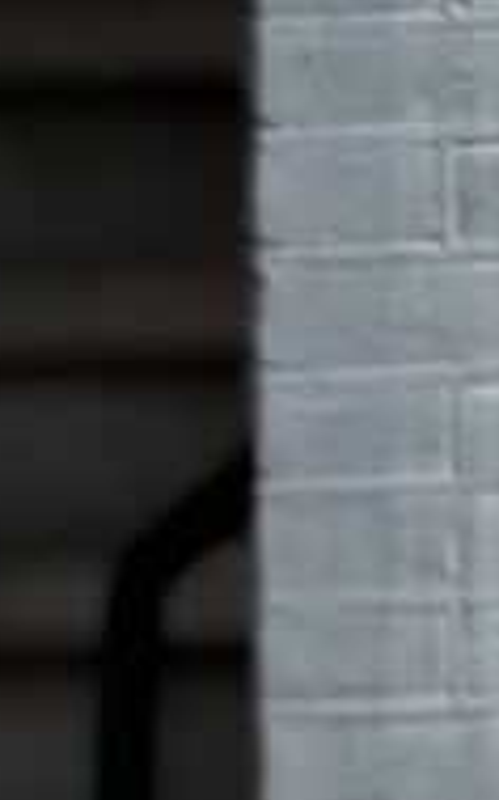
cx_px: -558
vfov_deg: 3.9
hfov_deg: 2.4
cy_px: 1545
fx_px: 11737
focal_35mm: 539
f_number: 2.8
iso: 80
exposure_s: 1/1546
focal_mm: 15.66
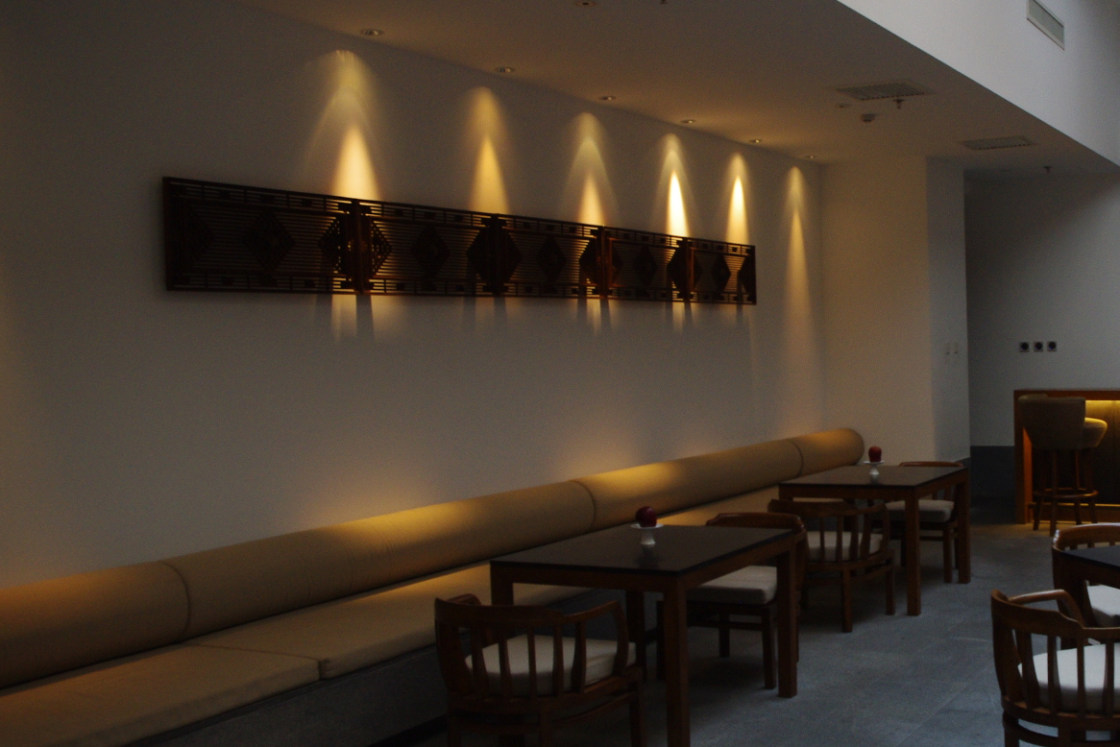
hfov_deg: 47.0
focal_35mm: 40
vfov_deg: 33.4
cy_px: 391
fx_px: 1245
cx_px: 816
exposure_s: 1/40
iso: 800
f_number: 5.6
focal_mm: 18
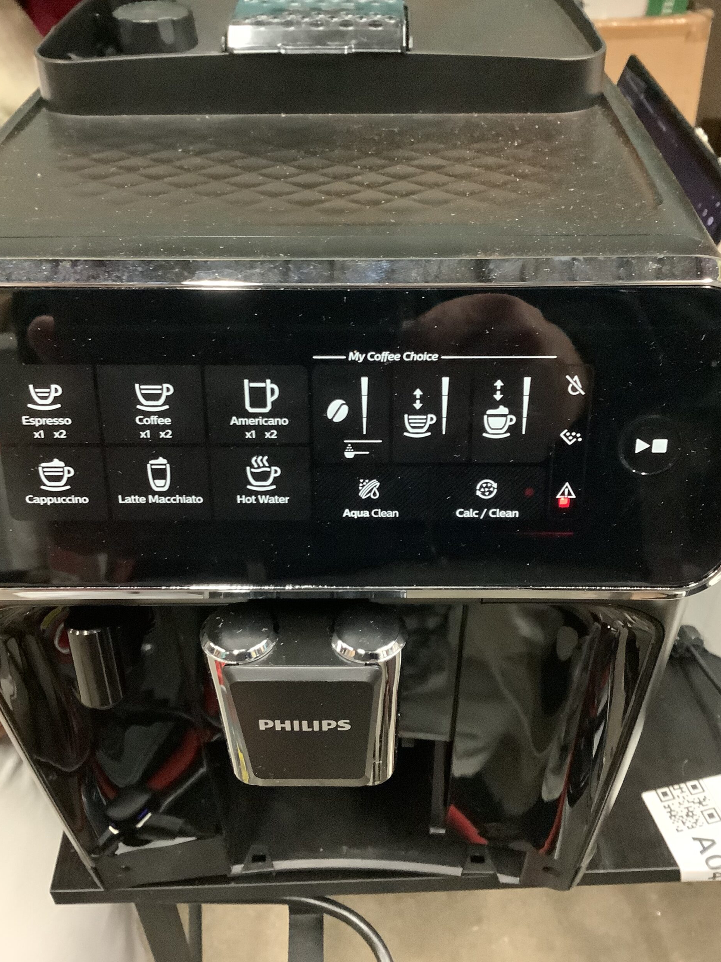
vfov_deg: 56.8
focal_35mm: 32
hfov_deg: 44.2
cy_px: 490
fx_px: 889
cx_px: 362
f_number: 2.4
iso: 640
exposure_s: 1/17
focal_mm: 3.3
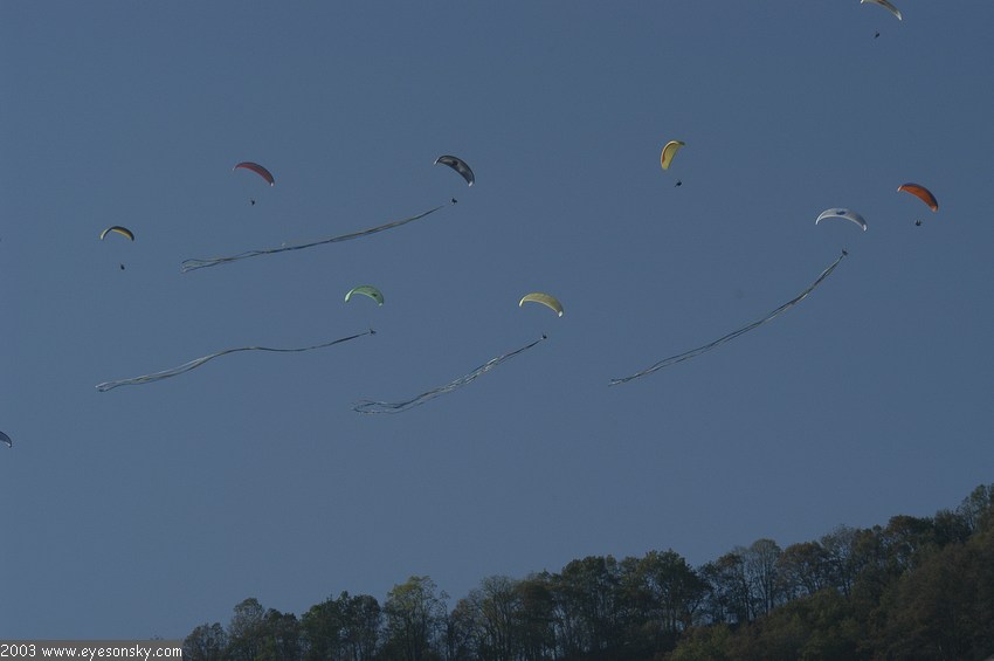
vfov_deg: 4.9
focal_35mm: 278
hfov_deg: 7.4
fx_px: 7655
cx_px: 497
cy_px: 330
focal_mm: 185
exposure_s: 1/1000
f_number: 8
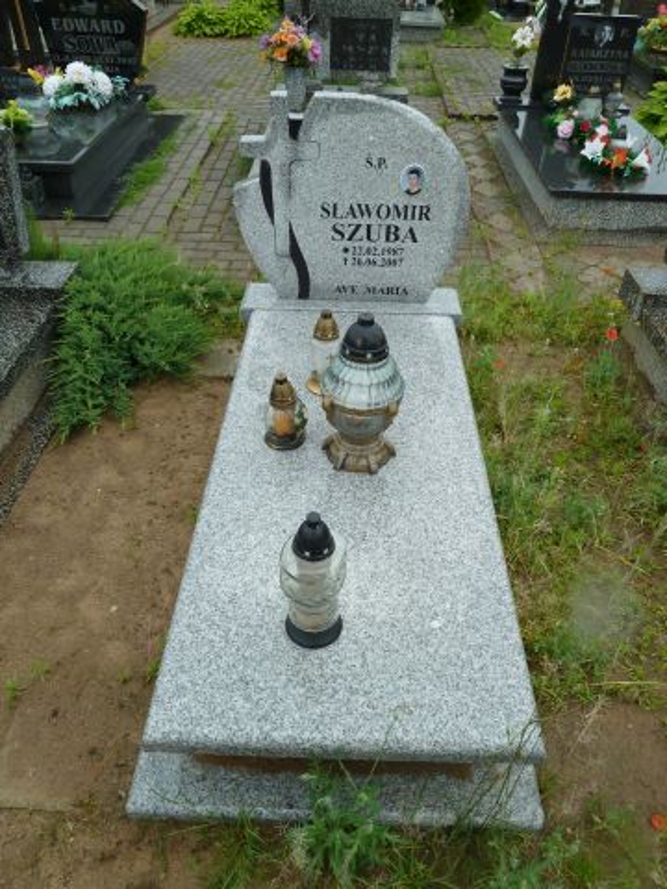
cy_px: 444
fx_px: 642
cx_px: 334
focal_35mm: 25
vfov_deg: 69.4
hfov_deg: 54.9
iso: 80
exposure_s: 1/125
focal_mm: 4.1
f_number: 4
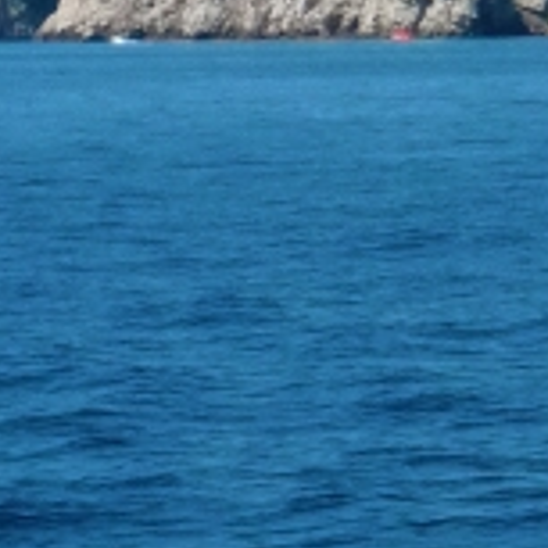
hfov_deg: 5.2
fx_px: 5946
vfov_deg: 5.2
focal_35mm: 332
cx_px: 781
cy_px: -229
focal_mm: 12.65
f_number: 10.8
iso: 200
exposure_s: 1/500
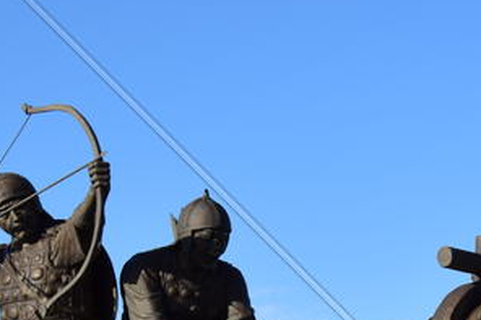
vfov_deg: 9.5
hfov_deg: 14.4
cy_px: 413
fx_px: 1883
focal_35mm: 141
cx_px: 440
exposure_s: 1/200
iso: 100
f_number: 9
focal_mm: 32
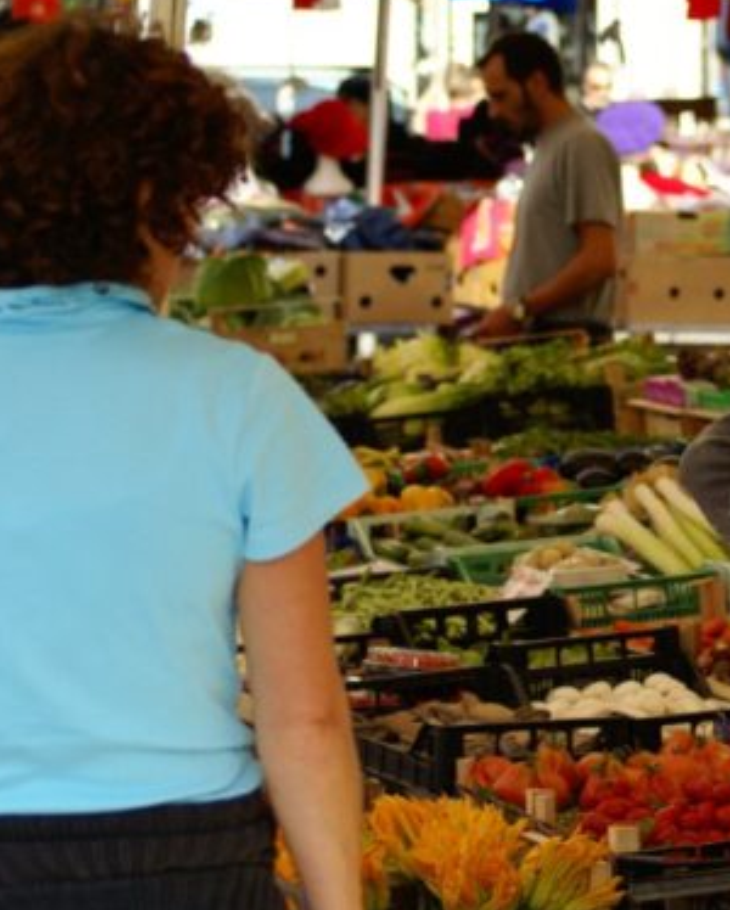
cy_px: 434
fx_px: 4260
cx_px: 664
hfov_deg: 9.7
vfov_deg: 12.2
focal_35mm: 158
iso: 100
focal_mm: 70
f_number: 5
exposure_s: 1/250
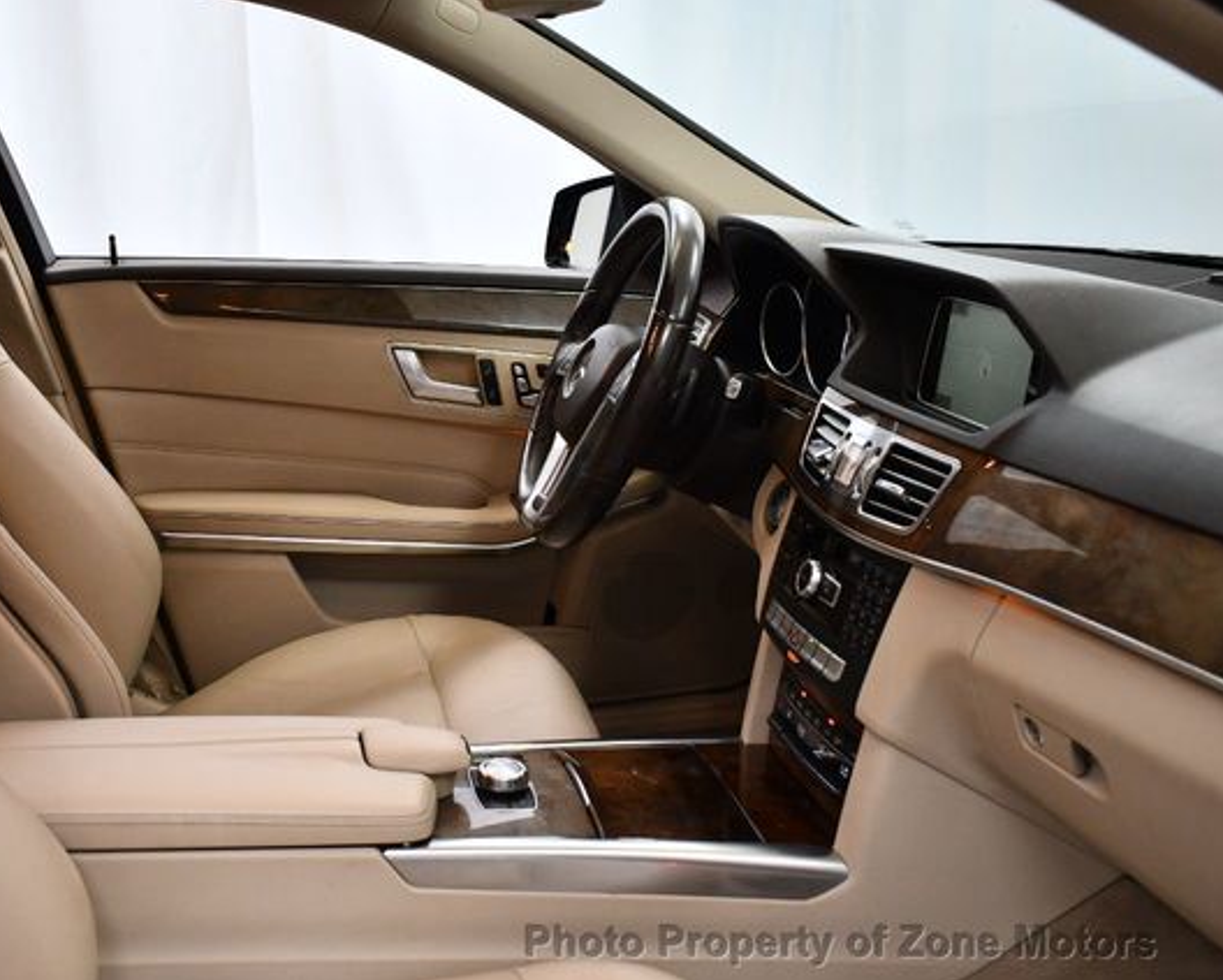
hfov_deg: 44.5
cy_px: 490
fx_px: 1485
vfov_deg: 36.5
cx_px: 491
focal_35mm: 41
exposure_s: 1/125
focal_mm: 18
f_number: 3.5
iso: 900
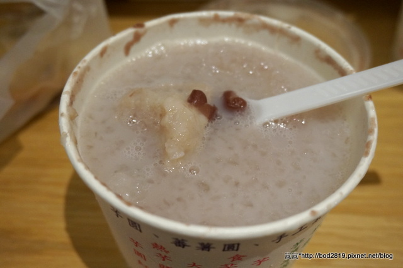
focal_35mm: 38
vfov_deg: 35.4
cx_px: 202
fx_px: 419
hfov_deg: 51.3
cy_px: 134
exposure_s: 1/60
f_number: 4.5
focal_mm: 25
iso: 1600
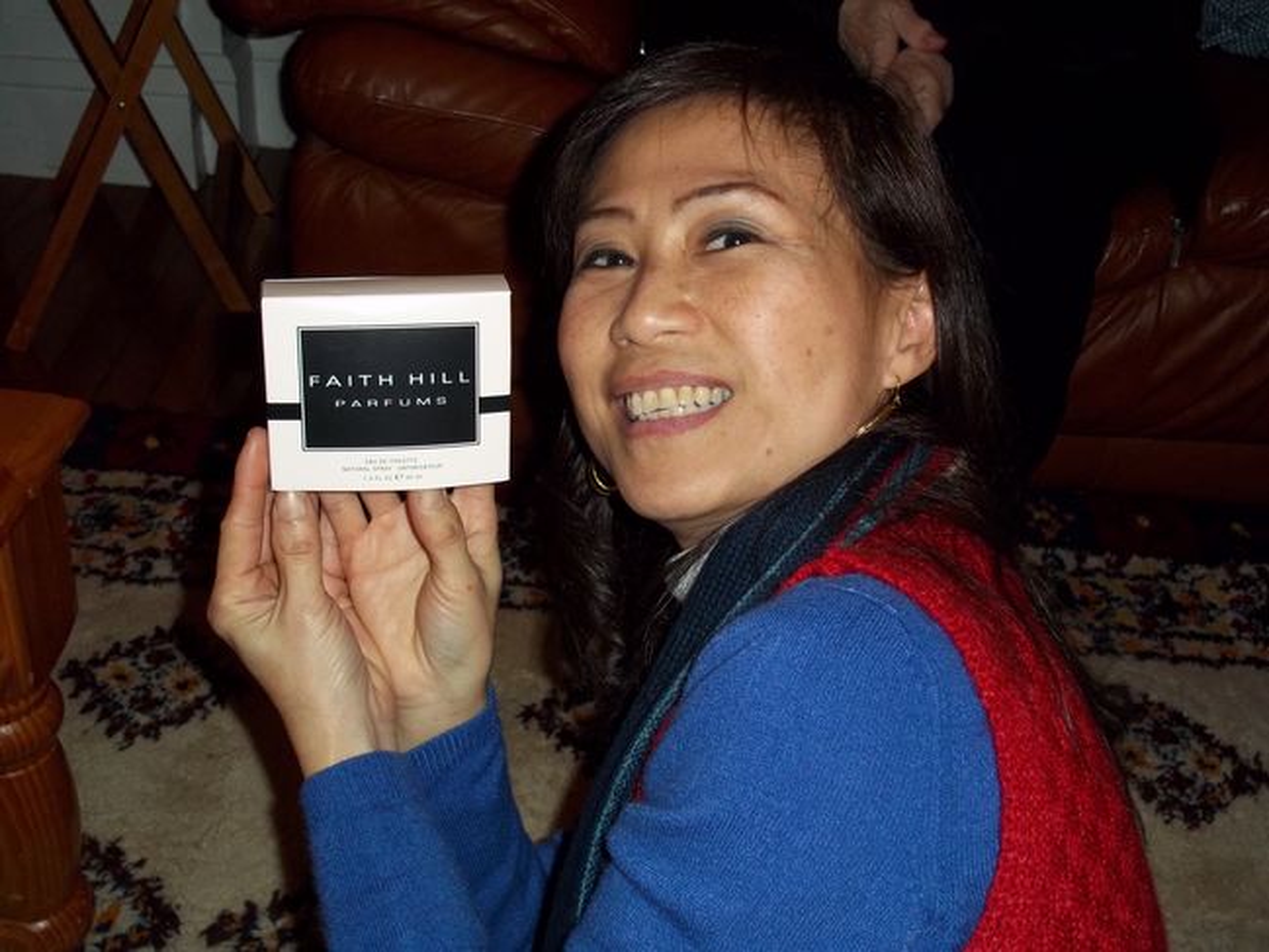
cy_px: 476
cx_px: 634
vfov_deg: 31.5
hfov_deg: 41.2
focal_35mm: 46
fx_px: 1687
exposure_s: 1/40
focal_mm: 8.2
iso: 160
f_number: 3.5
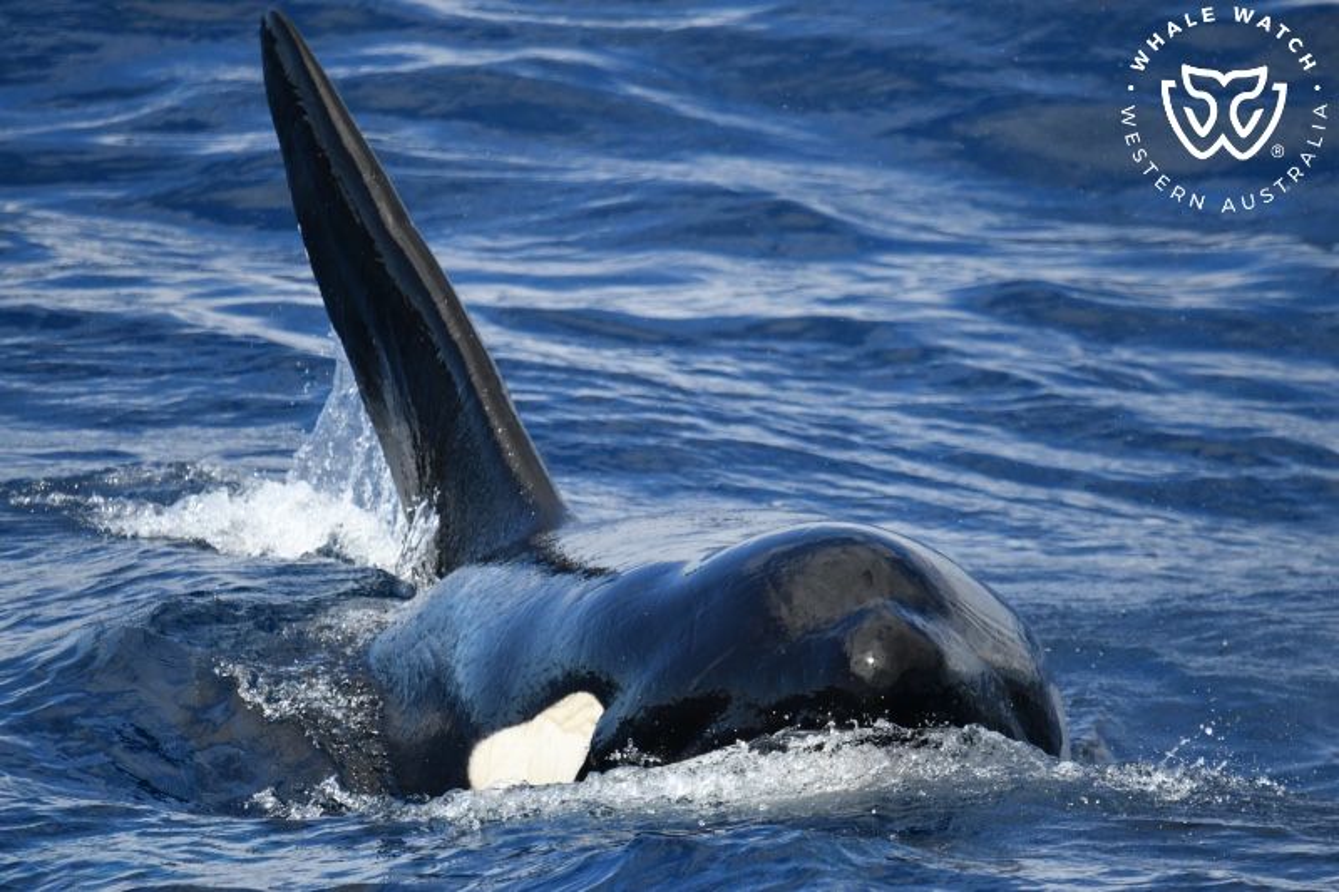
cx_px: 670
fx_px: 22311
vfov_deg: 2.3
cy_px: 446
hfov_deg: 3.4
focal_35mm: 600
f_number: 6.3
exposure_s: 1/8000
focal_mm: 600
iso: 1800
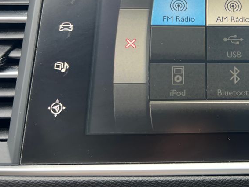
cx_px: 216
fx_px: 338
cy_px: 52
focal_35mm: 47
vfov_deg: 30.5
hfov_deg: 38.1
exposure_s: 1/111
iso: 64
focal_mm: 5.7
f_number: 1.5
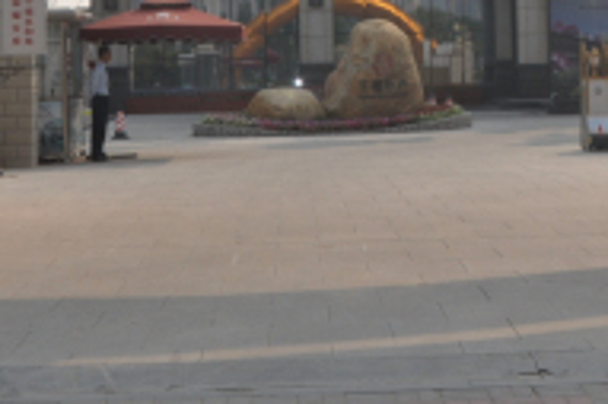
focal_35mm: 95
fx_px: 1603
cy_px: -84
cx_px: 446
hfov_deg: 21.3
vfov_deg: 13.9
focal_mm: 22
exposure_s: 1/200
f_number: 16
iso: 200
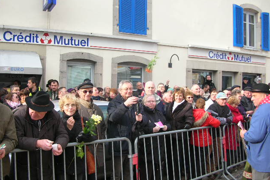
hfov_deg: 51.9
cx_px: 135
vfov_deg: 35.9
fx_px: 277
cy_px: 94
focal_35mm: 37
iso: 50
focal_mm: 5.8
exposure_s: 1/174
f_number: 2.8
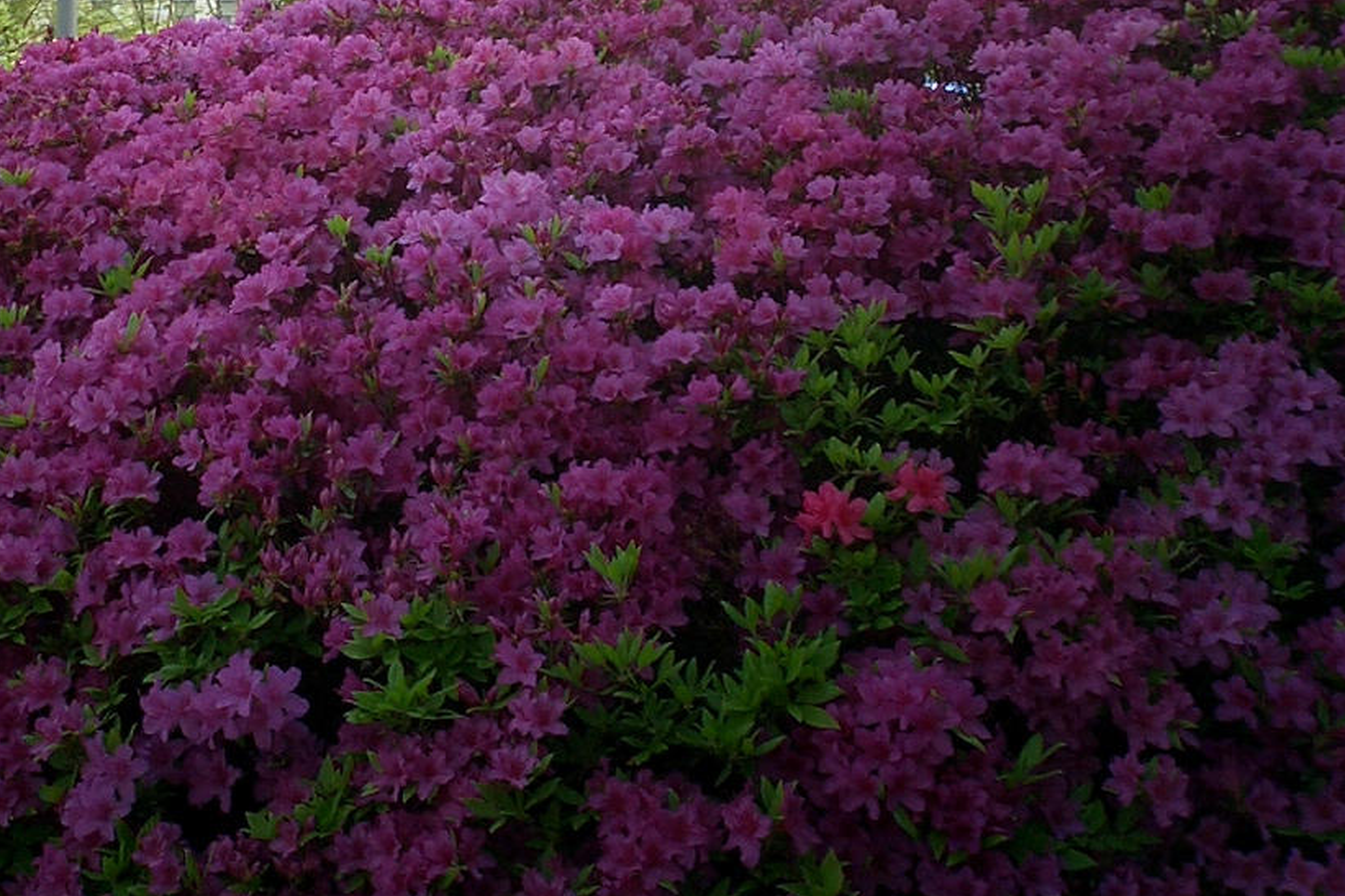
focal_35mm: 60
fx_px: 2241
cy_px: 129
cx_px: 315
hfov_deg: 32.7
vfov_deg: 22.2
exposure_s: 1/125
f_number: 3.5
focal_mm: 5.6
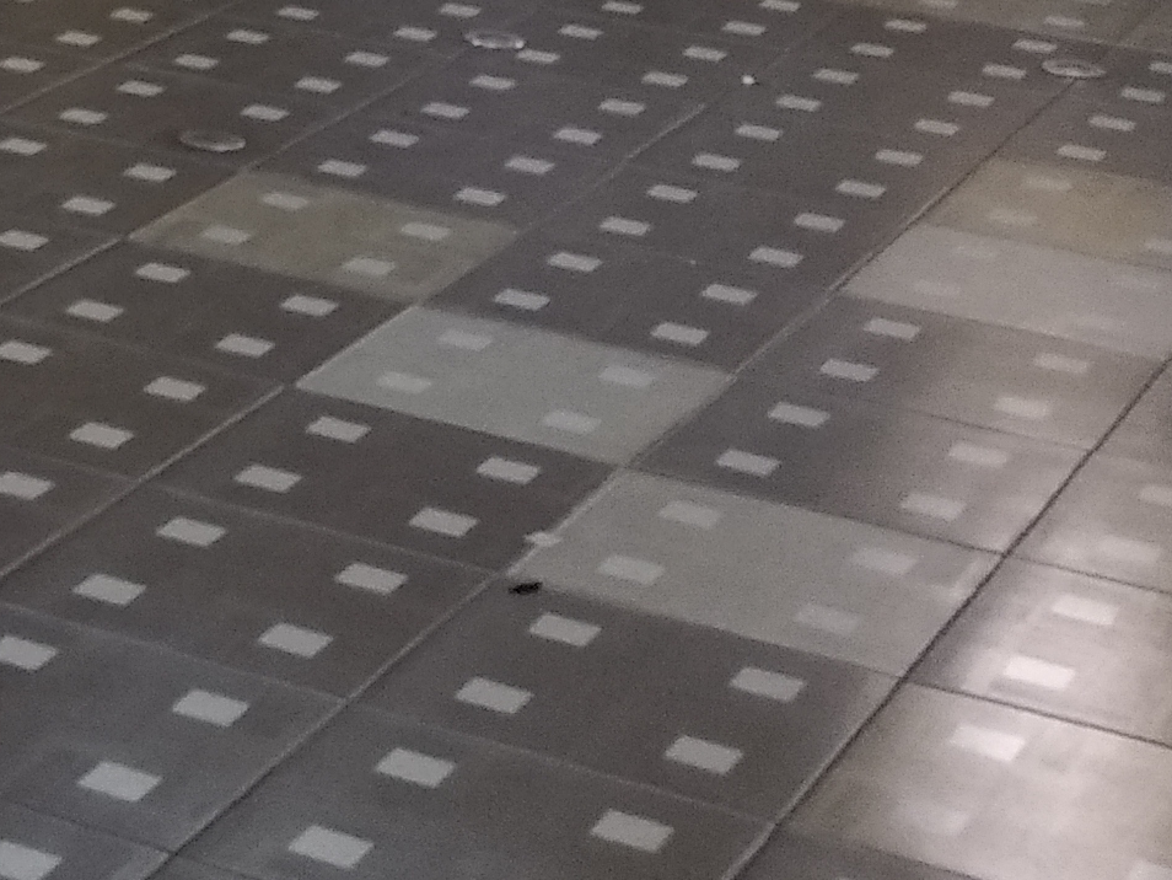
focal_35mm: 109
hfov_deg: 16.3
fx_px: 3691
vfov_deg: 11.9
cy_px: -956
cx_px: -647
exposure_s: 1/25
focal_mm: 3.81
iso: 1000
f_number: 2.2
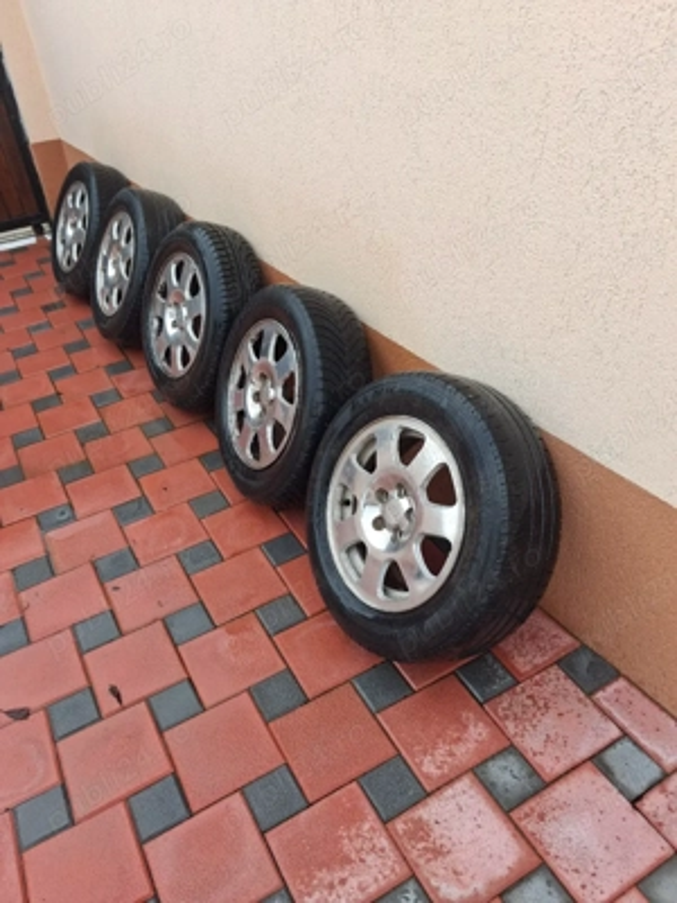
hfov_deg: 51.4
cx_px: 338
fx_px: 704
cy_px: 452
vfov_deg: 65.3
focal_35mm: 27
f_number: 1.8
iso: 64
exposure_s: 1/120
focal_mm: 4
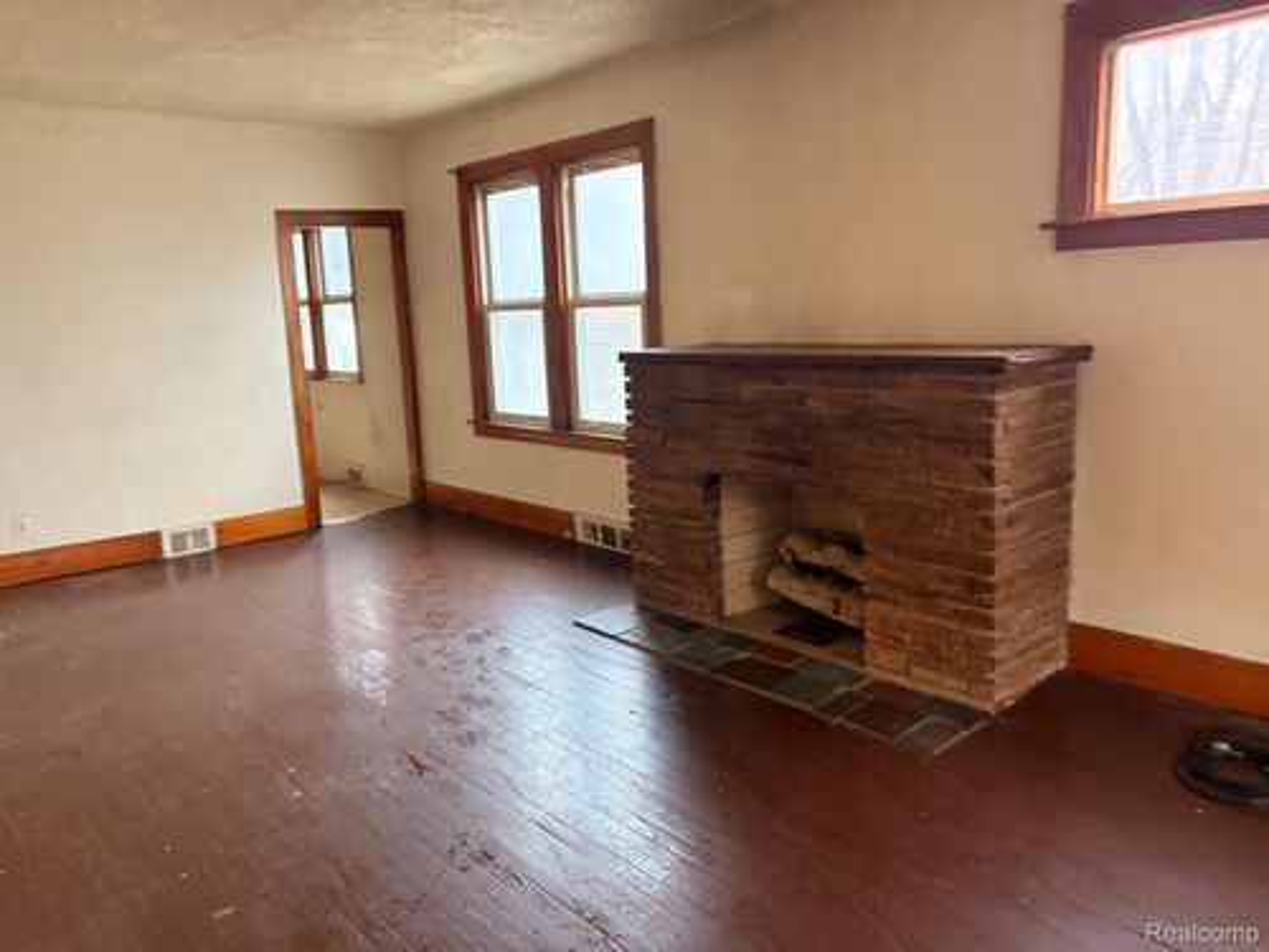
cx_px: 634
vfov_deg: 53.1
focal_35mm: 26
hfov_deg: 67.3
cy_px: 476
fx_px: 953
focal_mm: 5.96
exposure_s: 1/52
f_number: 1.6
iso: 500
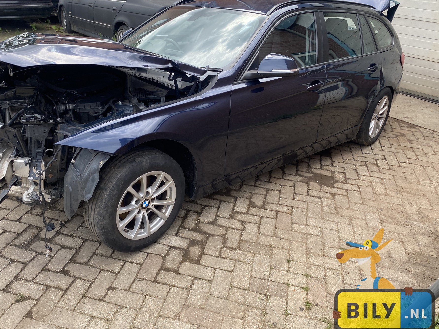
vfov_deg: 46.8
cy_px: 156
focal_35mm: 30
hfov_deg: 59.7
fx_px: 380
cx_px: 189
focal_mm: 4.25
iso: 32
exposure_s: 1/534
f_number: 1.8
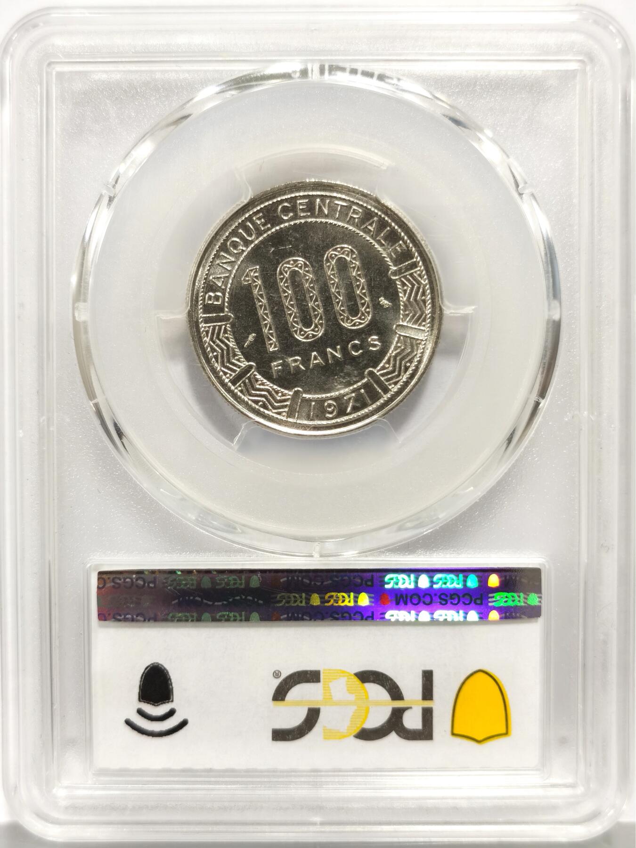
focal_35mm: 54
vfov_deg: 35.5
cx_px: 318
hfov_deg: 27.0
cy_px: 424
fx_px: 1323
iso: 125
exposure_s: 1/100
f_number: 16
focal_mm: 5.56
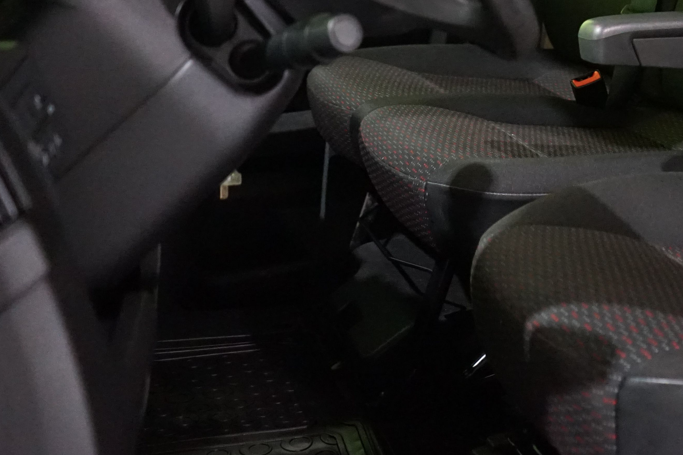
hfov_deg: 29.4
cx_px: 683
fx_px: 1214
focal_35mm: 64
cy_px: -29
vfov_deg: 20.4
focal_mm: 28
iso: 6400
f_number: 3.5
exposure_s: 1/100
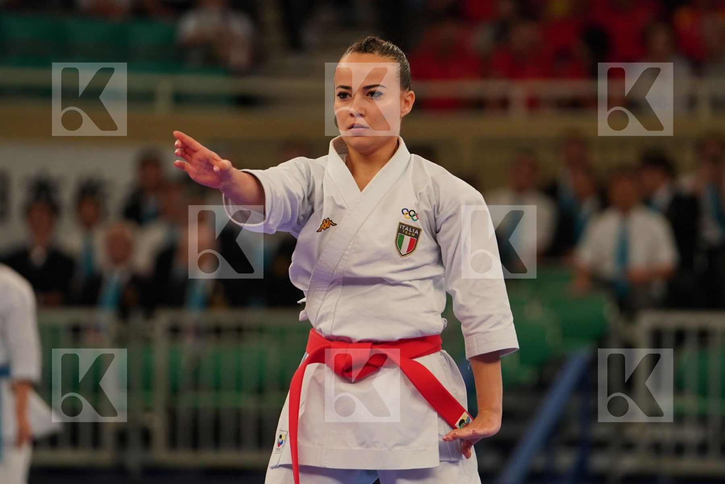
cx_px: 362
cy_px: 242
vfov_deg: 4.6
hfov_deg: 6.9
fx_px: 5981
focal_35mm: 297
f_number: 2.8
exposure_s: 1/1000
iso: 1600
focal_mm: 198
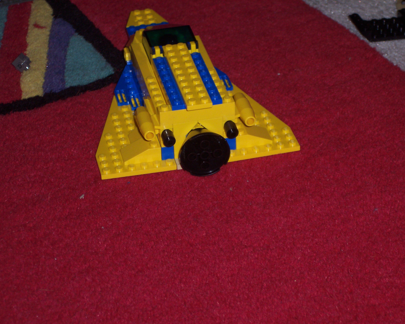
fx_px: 1426
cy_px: 162
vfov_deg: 13.0
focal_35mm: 119
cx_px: 192
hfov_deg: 16.2
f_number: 4.8
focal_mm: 24
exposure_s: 1/90
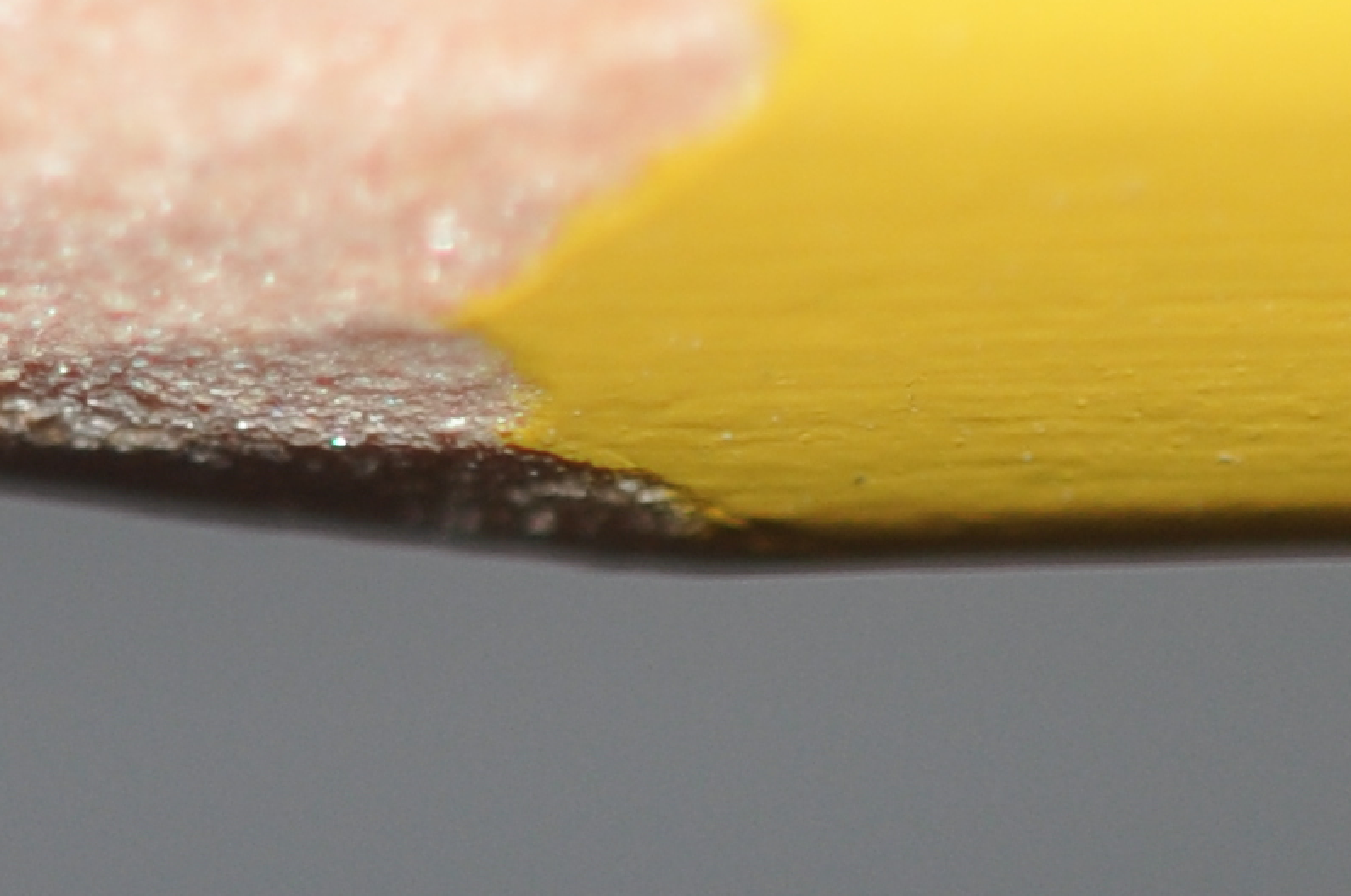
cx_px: -1259
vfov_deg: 2.8
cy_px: 29
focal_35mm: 485
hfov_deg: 4.2
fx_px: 18171
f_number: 3.8
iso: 200
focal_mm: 60
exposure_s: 1/60
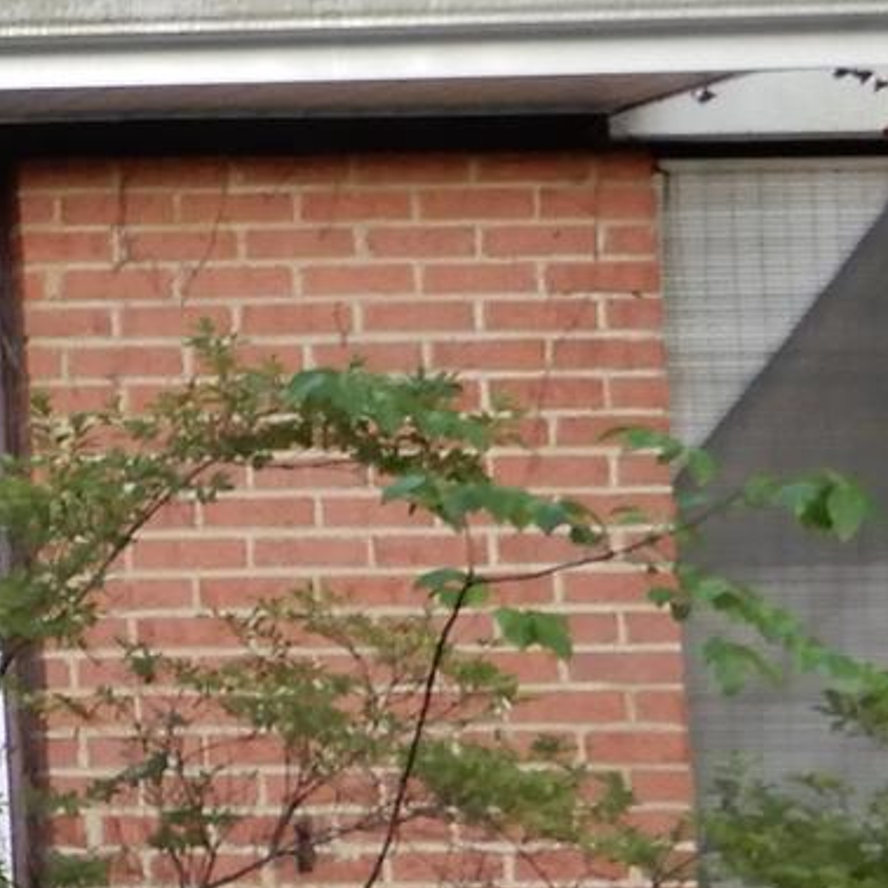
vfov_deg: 15.2
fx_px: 3338
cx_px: -1473
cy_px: 486
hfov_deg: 11.5
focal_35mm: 115
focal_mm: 4.3
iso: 200
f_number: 3.4
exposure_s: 1/30
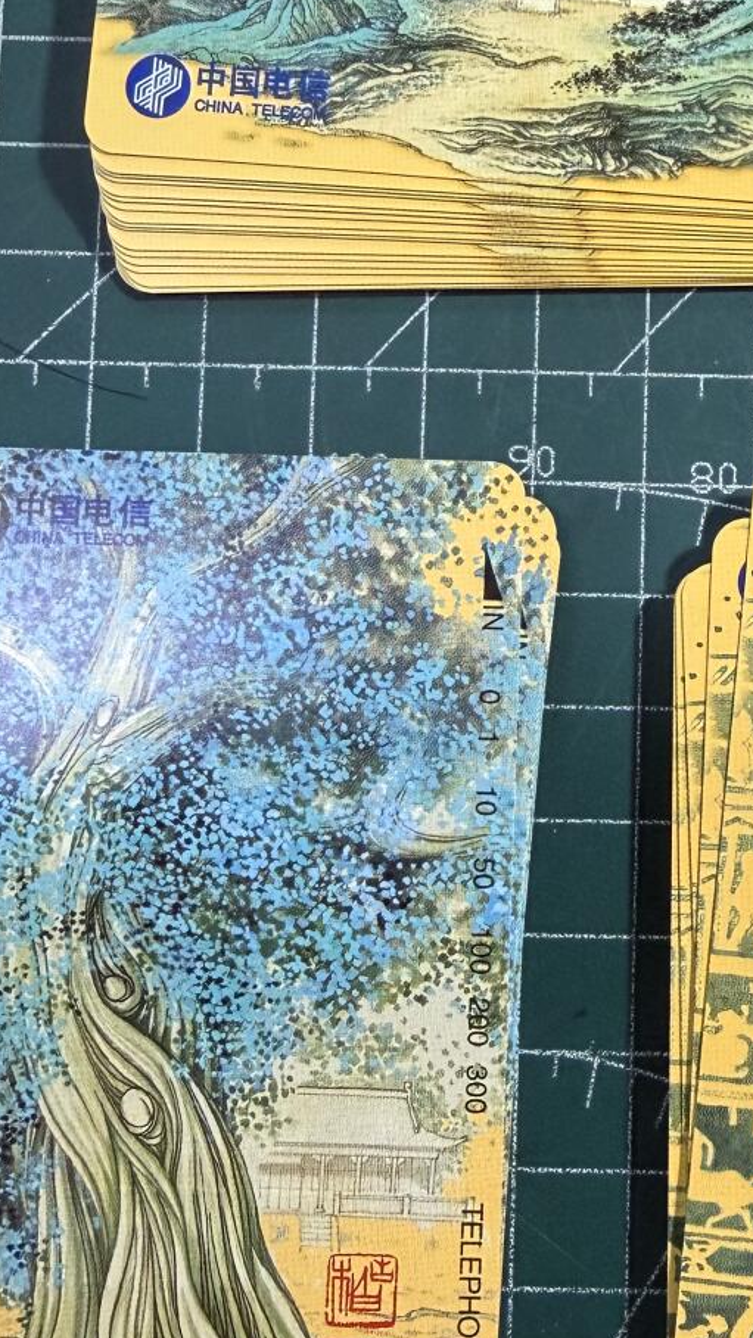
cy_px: 678
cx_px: 635
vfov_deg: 38.5
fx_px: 1916
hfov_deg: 21.9
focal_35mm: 54
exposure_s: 1/100
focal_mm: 2.22
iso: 320
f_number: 2.2
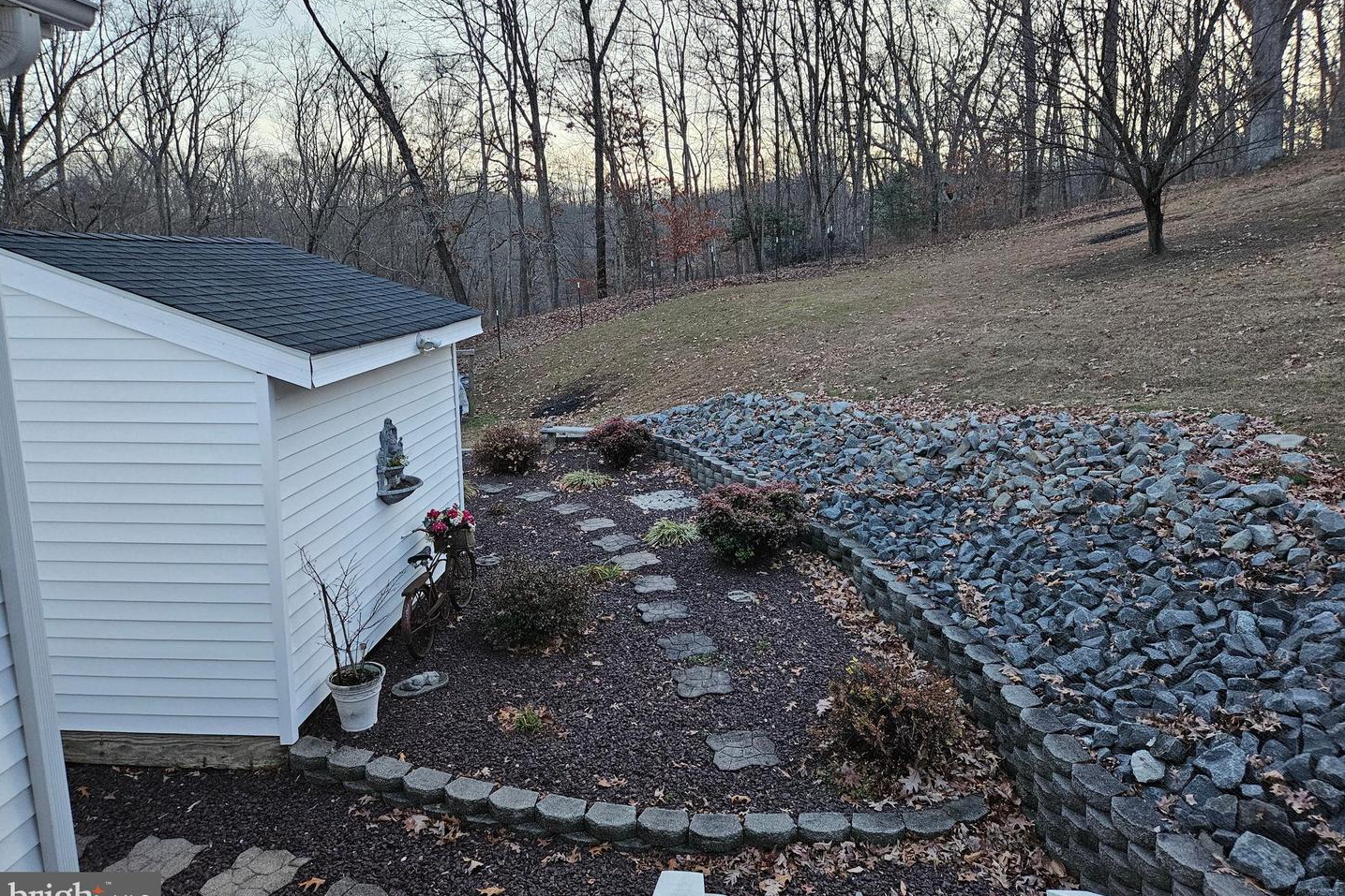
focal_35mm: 24
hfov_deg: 73.7
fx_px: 897
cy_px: 420
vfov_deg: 53.1
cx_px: 671
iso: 800
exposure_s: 1/120
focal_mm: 5.4
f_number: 1.8
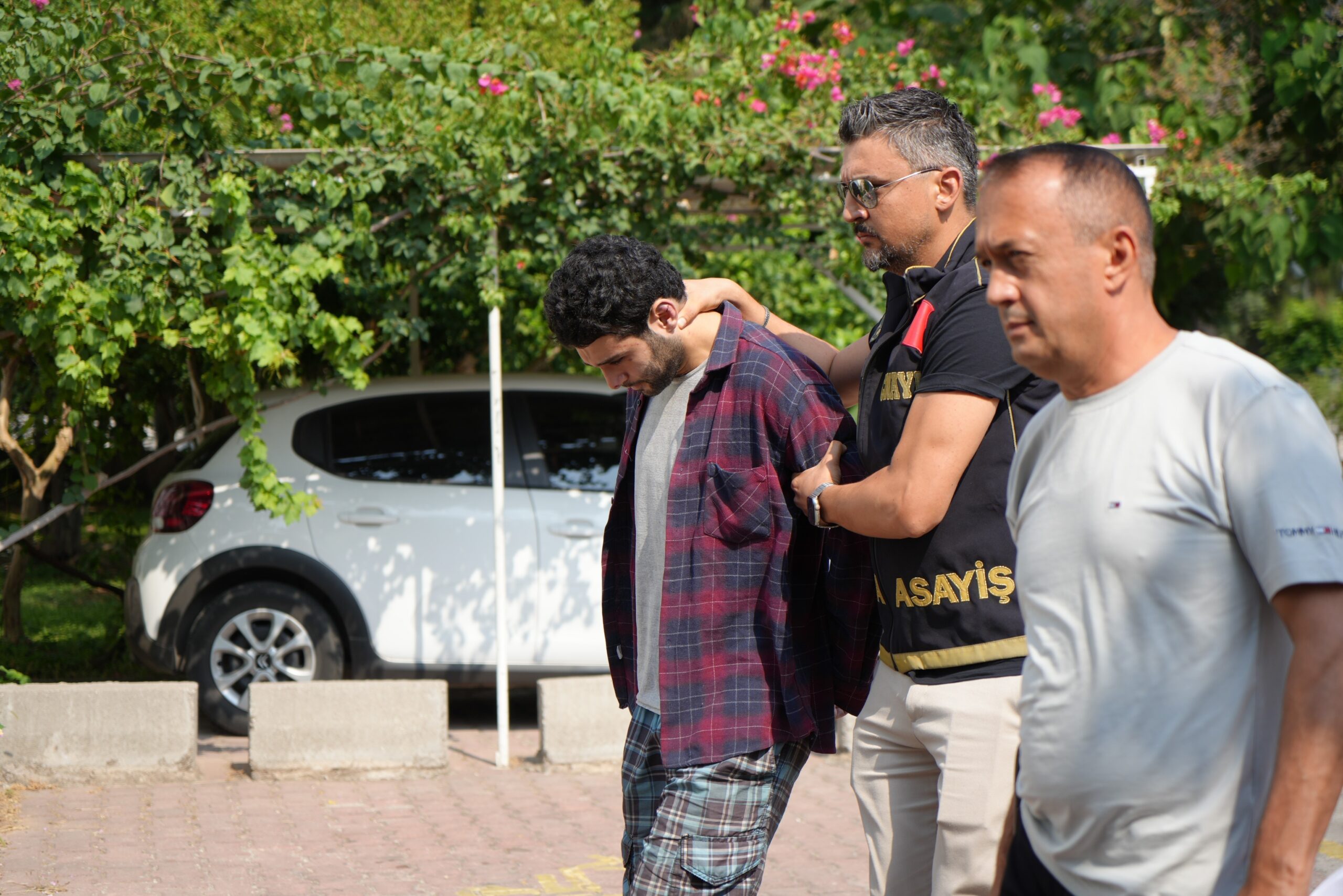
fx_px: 2611
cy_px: 448
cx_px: 672
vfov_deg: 19.5
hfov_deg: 28.8
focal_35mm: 70
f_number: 4.5
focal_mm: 70
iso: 100
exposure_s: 1/640
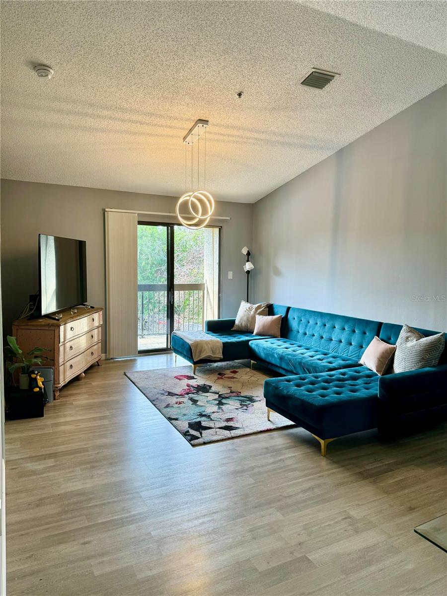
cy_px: 298
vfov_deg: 71.6
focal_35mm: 24
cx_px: 224
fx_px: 413
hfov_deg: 56.8
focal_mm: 6.86
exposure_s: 1/120
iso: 100
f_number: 1.78
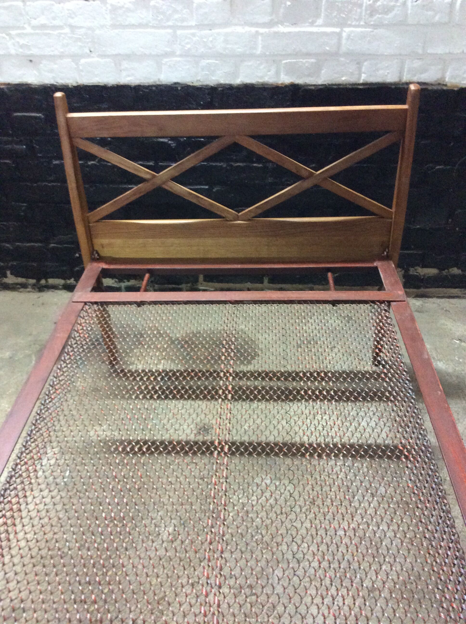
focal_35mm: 32
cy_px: 312
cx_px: 233
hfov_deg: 44.1
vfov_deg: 56.9
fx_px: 576
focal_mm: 3.3
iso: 320
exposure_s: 1/20
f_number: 2.4
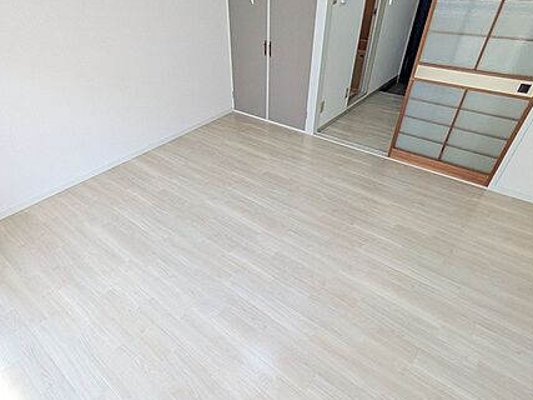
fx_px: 323
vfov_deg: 63.3
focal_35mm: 21
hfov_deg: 78.9
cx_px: 250
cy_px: 216
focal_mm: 1.83
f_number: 2.2
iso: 22
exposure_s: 1/120
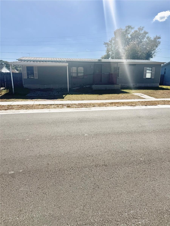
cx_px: 85
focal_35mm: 24
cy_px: 113
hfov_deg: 56.8
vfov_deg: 71.6
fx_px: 157
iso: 80
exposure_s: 1/8130
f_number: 1.78
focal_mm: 6.76
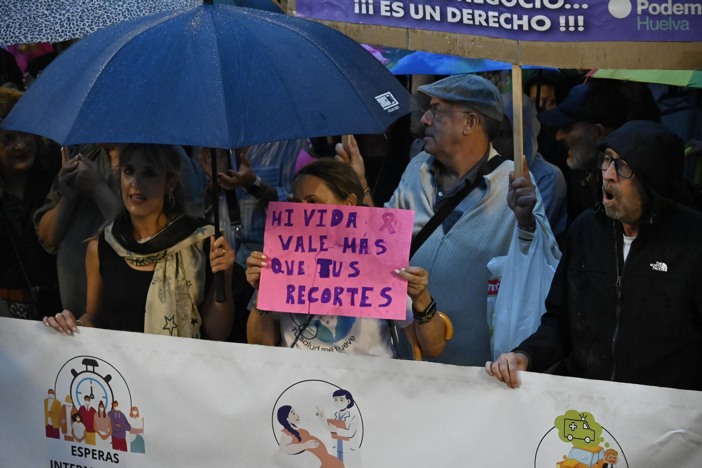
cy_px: 234
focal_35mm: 128
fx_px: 2486
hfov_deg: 16.1
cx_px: 351
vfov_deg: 10.7
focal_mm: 85
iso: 10000
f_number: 5.6
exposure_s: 1/125
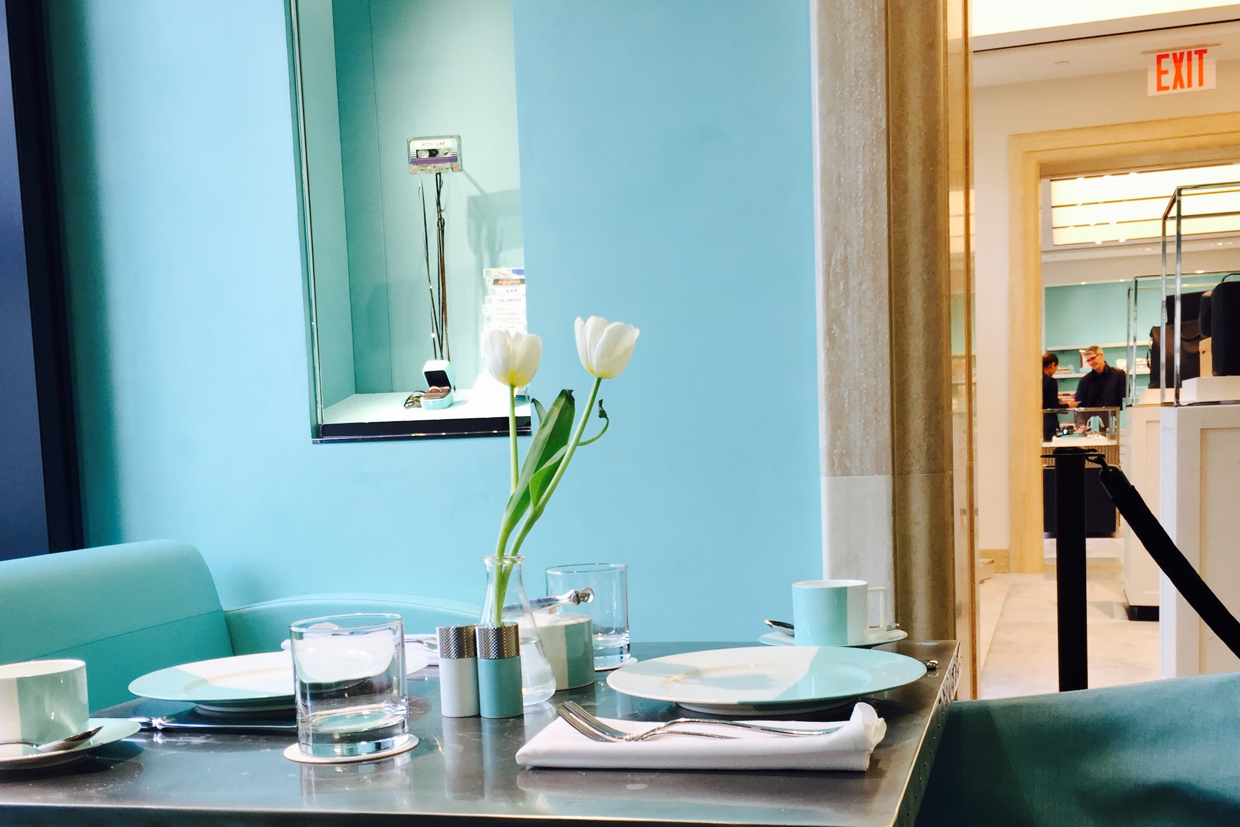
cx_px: 663
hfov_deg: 49.5
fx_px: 1343
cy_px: 556
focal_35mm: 39
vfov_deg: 33.9
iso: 40
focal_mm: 4.15
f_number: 2.2
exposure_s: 1/60
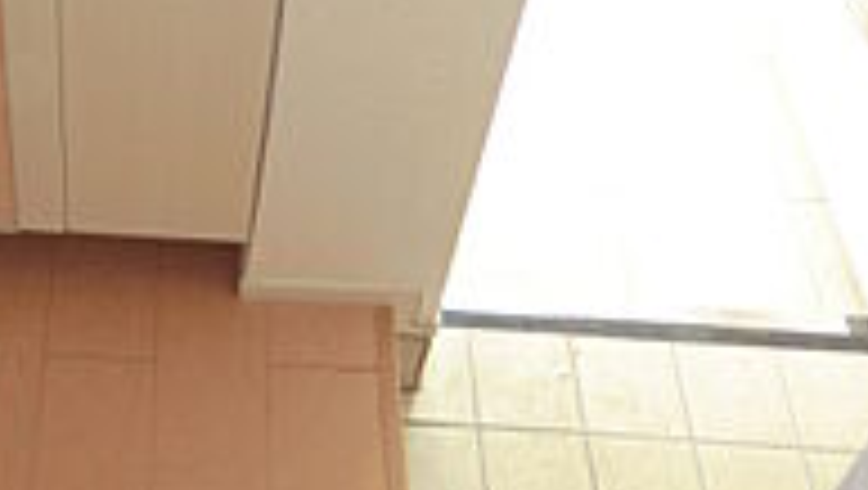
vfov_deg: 16.7
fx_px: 1497
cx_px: 103
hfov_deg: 31.0
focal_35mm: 65
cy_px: -270
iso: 160
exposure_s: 1/60
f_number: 3.2
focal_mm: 4.3
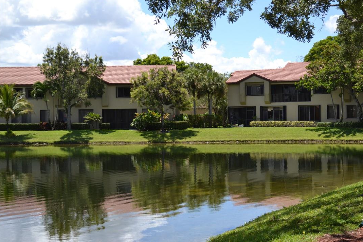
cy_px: 120
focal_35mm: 64
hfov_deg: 31.4
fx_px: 645
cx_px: 183
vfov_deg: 21.2
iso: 400
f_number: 5.3
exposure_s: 1/1250
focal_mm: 42
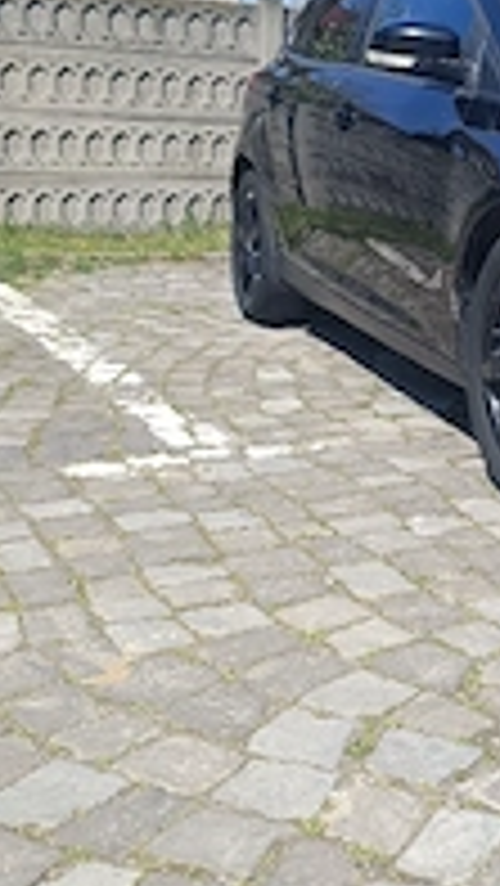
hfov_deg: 21.2
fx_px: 1248
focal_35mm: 53
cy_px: 351
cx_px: 590
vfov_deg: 39.0
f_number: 1.65
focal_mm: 6.14
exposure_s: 1/455
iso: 52
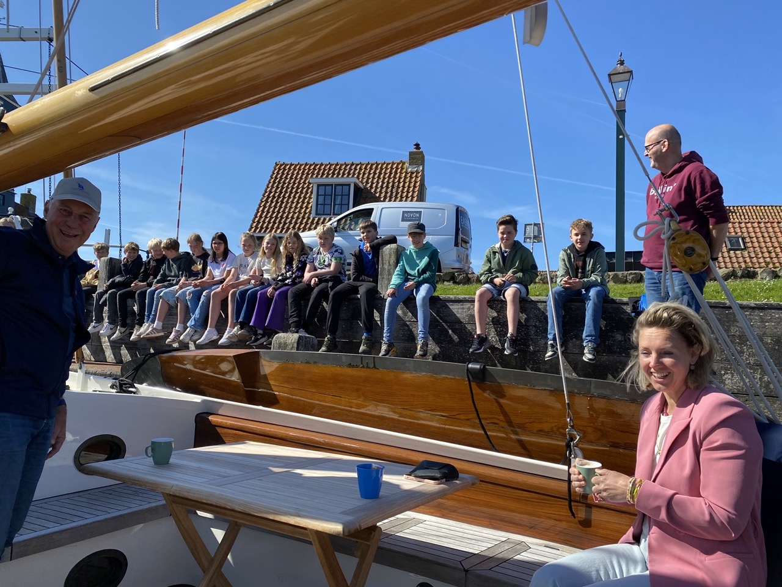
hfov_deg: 67.3
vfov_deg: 53.1
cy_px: 294
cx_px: 391
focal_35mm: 26
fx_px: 587
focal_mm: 4.25
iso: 32
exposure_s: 1/2028
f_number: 1.8
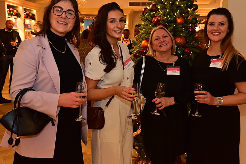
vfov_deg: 33.4
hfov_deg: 48.5
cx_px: 123
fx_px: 273
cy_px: 82
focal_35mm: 40
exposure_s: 1/50
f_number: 5.6
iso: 1600
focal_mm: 40
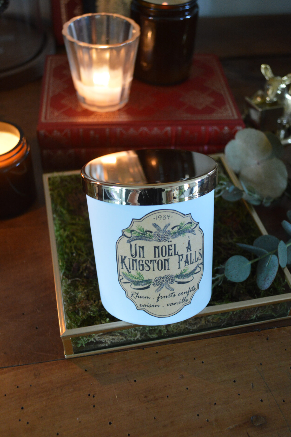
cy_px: 218
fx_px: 474
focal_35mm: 39
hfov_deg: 34.1
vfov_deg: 49.6
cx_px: 146
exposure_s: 1/15
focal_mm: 26
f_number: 4.2
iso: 900
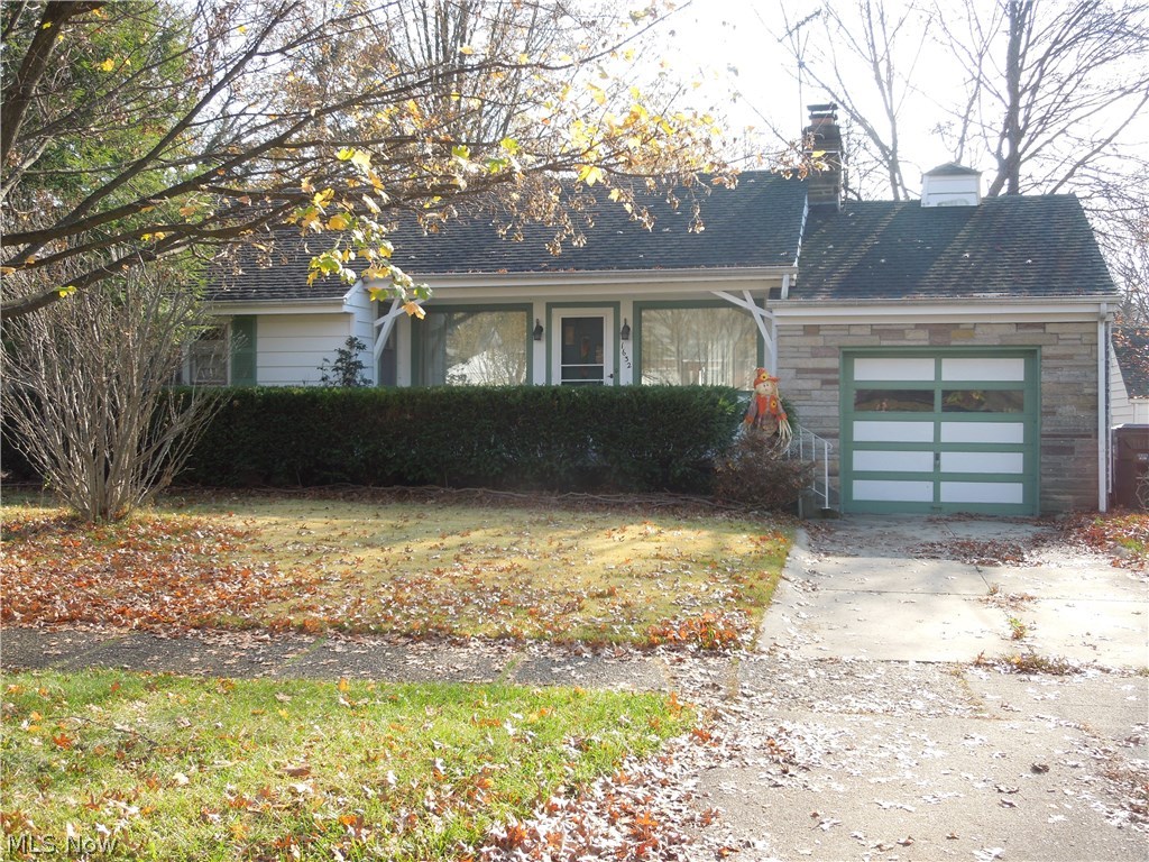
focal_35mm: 39
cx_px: 574
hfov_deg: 47.9
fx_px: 1295
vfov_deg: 36.8
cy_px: 431
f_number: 3.8
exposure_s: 1/200
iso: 100
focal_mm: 7
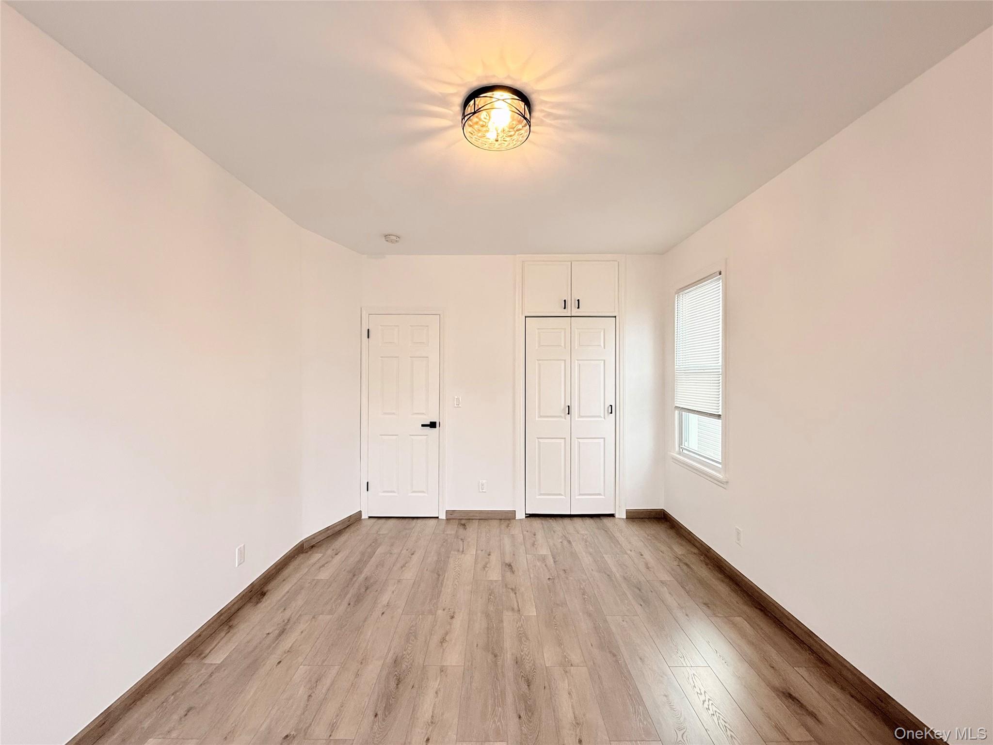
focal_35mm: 14
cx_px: 496
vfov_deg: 85.7
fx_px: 402
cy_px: 372
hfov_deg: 102.1
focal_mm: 2.22
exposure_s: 1/99
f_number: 2.2
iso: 125
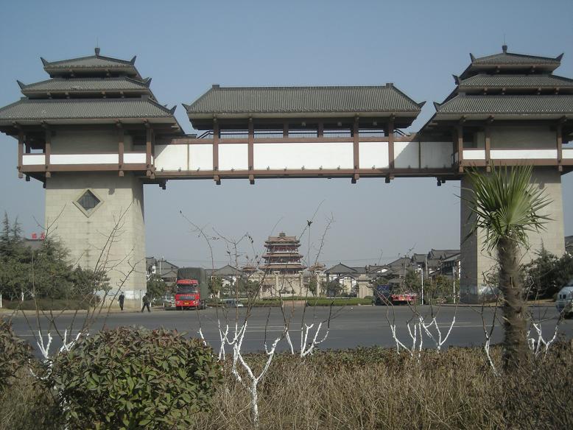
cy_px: 215
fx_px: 1010
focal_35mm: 61
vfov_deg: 24.0
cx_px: 286
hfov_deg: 31.7
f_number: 7
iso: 50
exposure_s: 1/236
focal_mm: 9.9
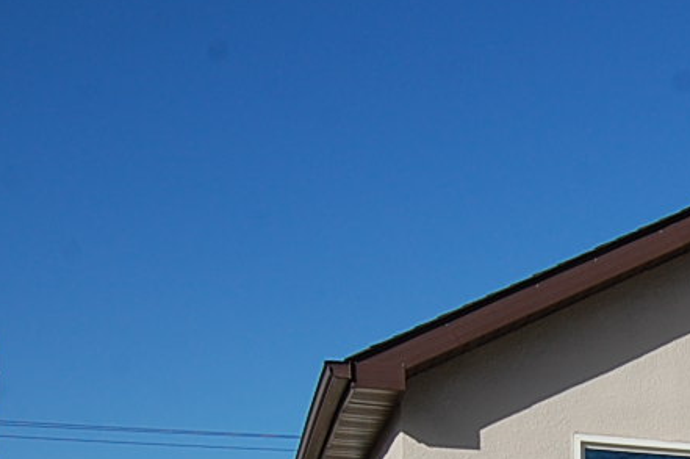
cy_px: 674
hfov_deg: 23.0
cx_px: 936
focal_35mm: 77
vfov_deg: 16.3
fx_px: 1469
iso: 200
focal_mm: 15
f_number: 10
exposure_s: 1/400
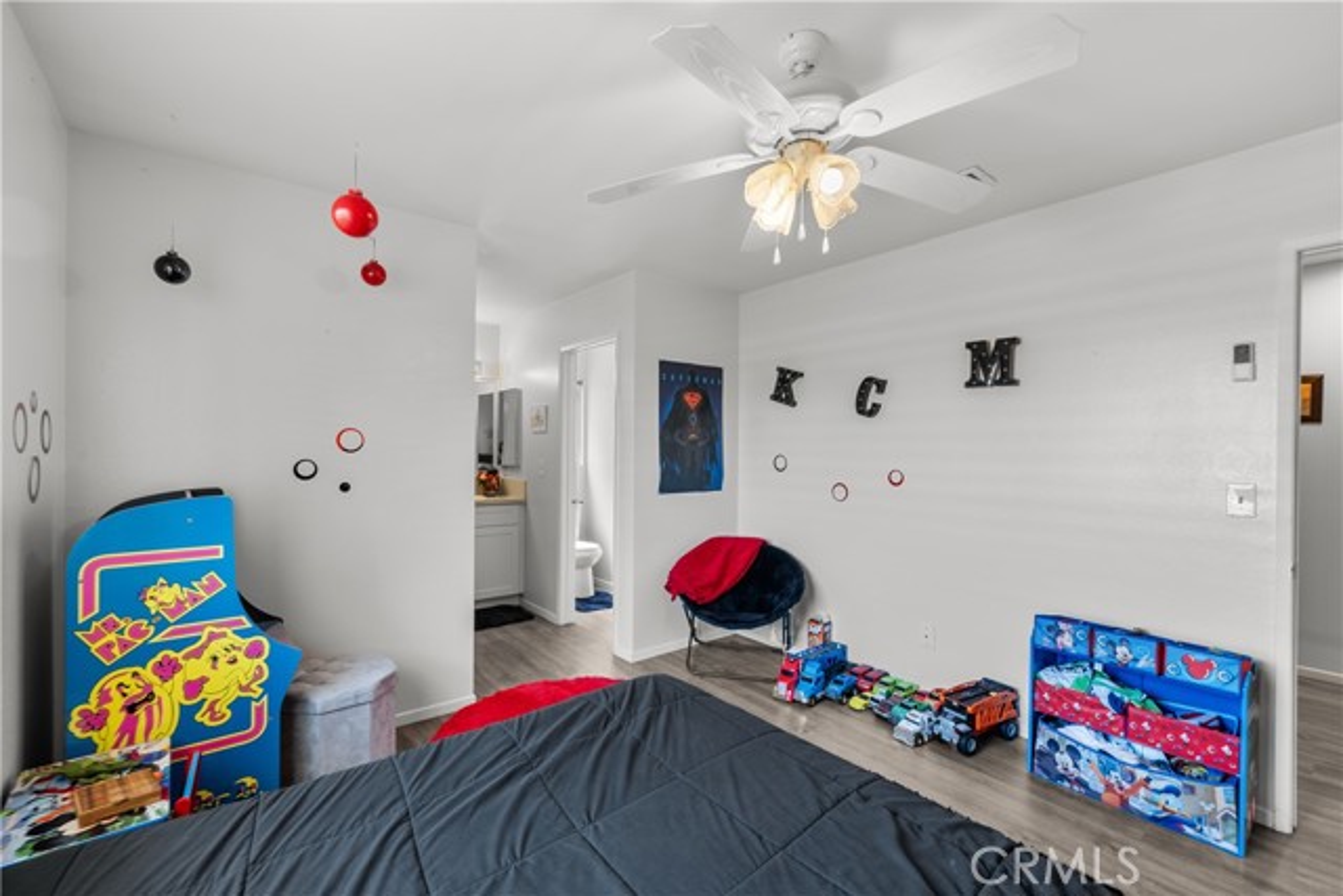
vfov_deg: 77.4
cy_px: 448
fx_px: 560
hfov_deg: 100.4
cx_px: 672
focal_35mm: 15
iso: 250
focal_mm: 15
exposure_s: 1/1.67
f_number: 11
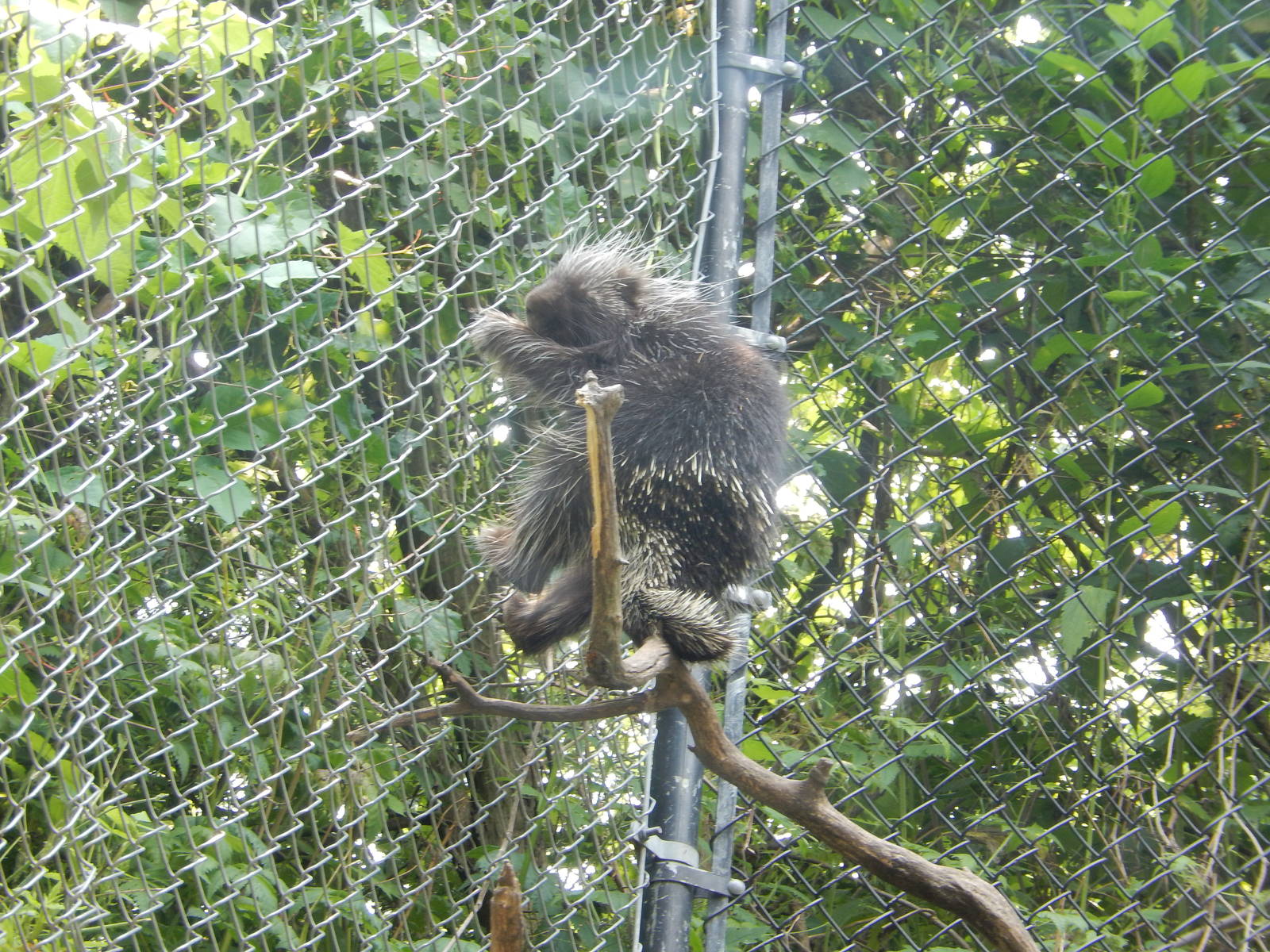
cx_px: 635
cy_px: 476
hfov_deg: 11.7
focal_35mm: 169
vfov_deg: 8.8
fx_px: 6200
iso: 140
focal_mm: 30.3
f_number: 5.7
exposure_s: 1/30
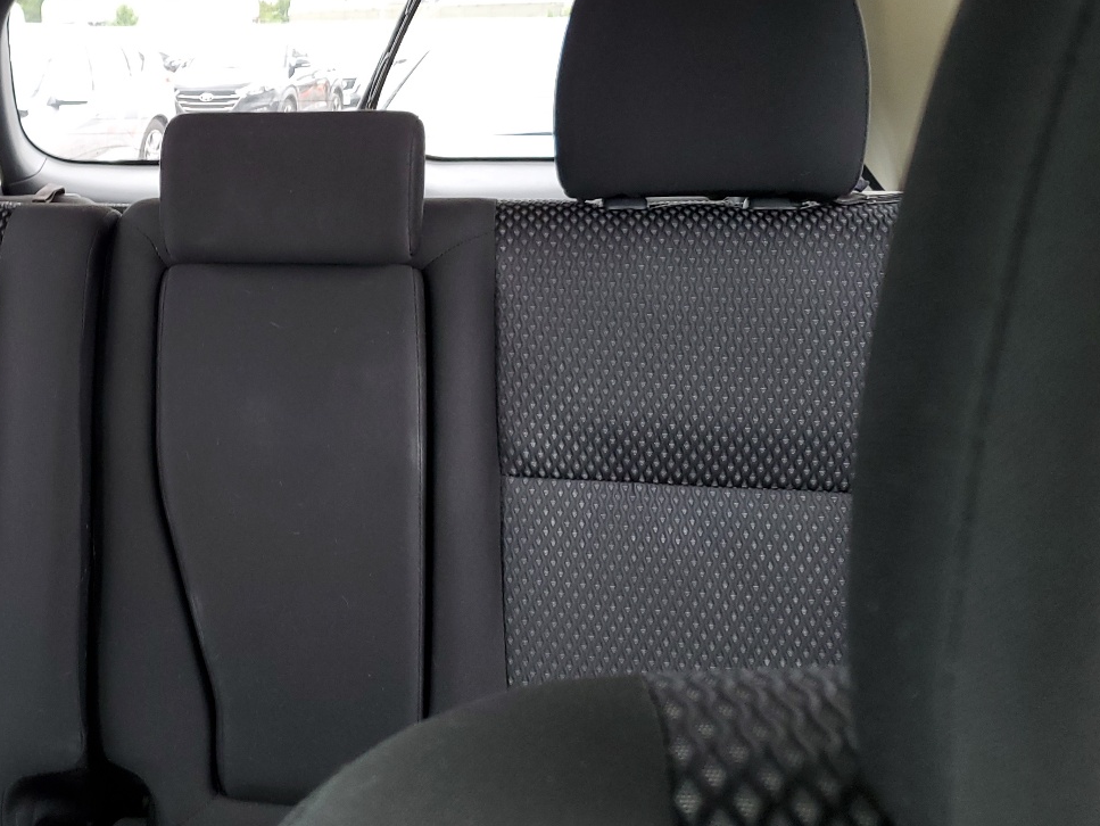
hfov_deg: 41.7
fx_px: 1367
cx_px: 205
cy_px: 226
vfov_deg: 33.1
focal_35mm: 43
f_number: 1.5
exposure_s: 1/60.2
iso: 71
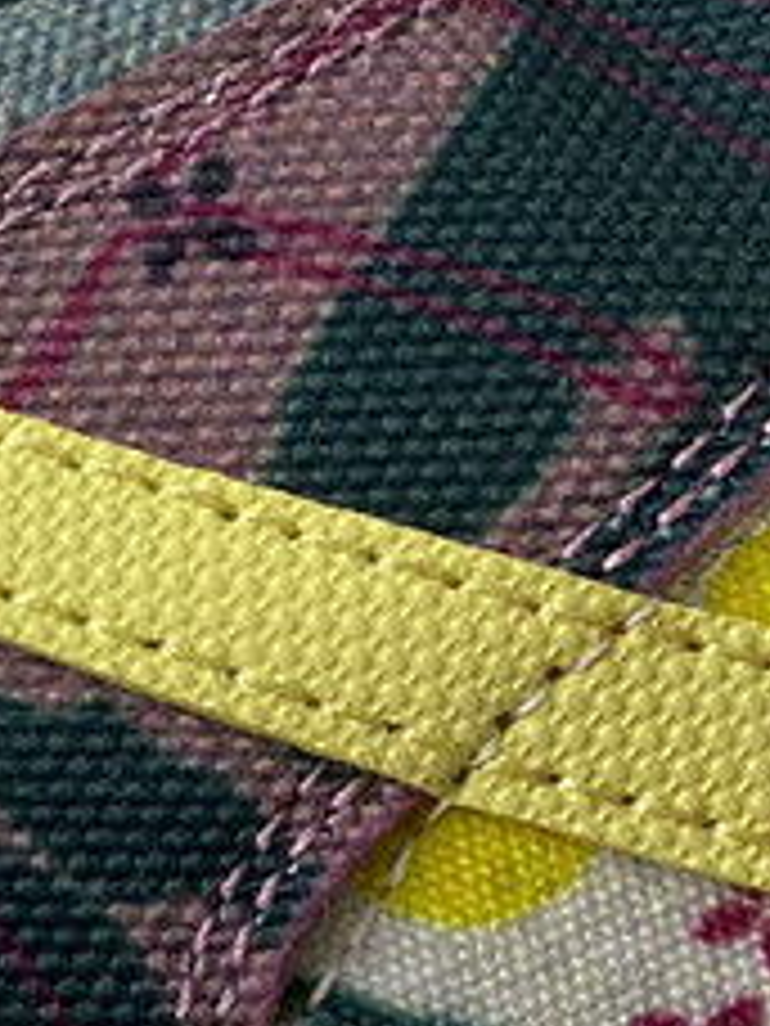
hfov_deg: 11.6
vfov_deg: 17.3
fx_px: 3381
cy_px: 446
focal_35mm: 114
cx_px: -793
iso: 125
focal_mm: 4.25
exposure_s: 1/121
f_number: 1.8
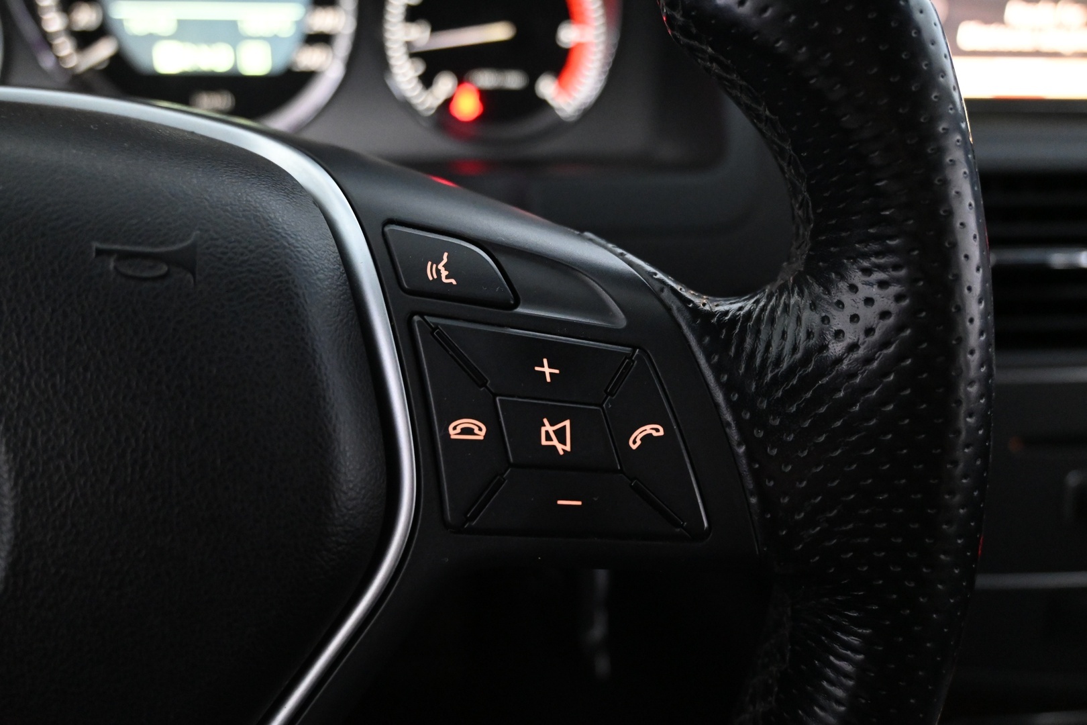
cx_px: 544
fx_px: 928
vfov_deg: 42.6
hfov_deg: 60.7
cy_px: 362
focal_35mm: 31
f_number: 3.8
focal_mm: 20.5
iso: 4500
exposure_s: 1/30
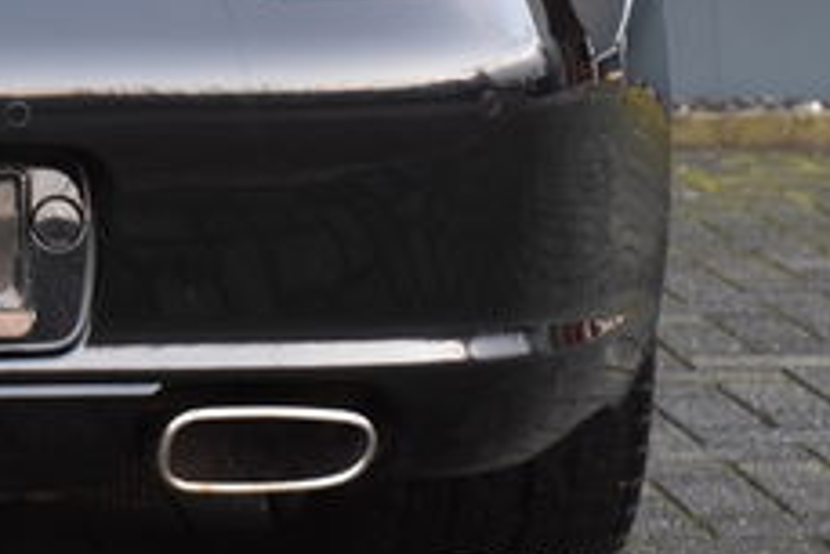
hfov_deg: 9.1
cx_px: -381
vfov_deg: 6.2
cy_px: -212
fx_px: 5098
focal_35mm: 221
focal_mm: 44
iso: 800
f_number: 5
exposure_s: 1/100
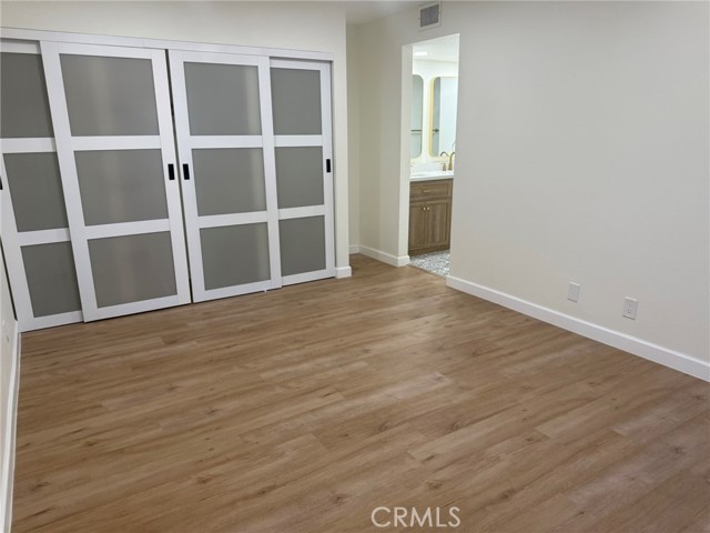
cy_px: 266
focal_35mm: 24
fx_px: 492
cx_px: 355
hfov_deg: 71.6
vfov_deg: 56.8
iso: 125
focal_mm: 6.76
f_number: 1.78
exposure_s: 1/120
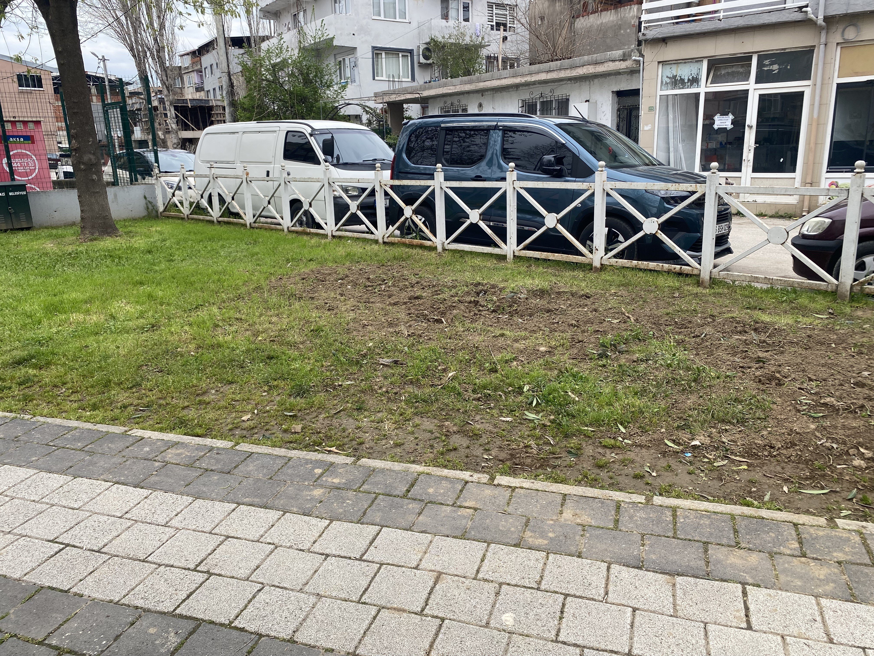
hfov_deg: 67.3
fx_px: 656
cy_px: 328
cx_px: 437
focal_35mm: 26
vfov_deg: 53.1
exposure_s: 1/633
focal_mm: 4.25
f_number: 1.8
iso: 32
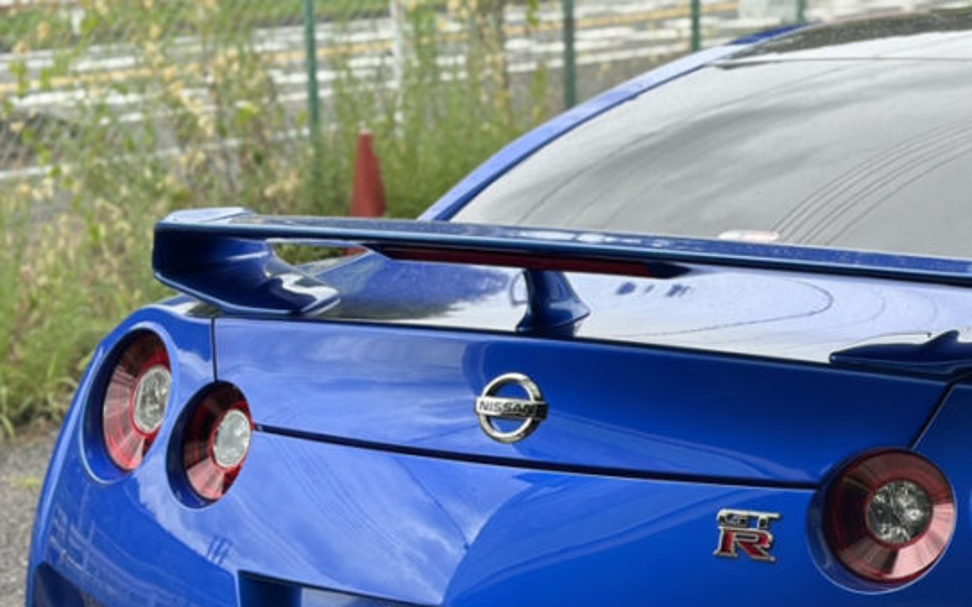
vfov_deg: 13.5
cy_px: 487
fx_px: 2542
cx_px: 884
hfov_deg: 21.2
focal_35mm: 96
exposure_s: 1/1050
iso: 80
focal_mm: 6.86
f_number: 1.78
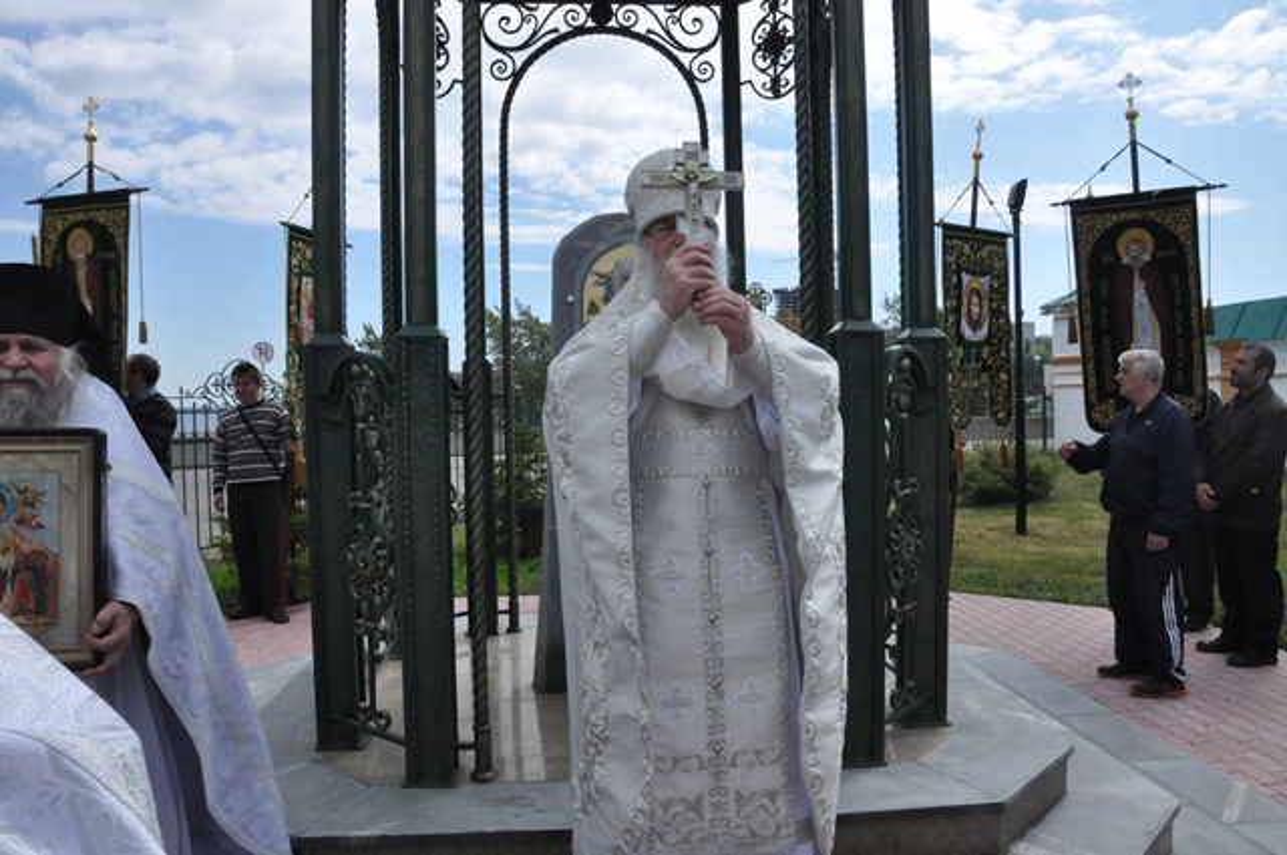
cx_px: 644
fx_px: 964
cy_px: 428
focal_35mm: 27
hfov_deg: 67.4
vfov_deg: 47.8
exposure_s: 1/1250
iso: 2000
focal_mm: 18
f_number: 18
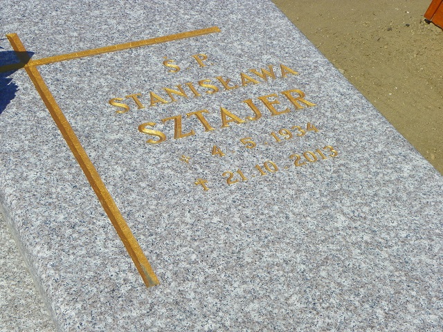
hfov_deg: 28.6
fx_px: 870
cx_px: 222
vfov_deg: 21.6
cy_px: 166
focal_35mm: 68
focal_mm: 12.1
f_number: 5.6
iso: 64
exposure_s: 1/400
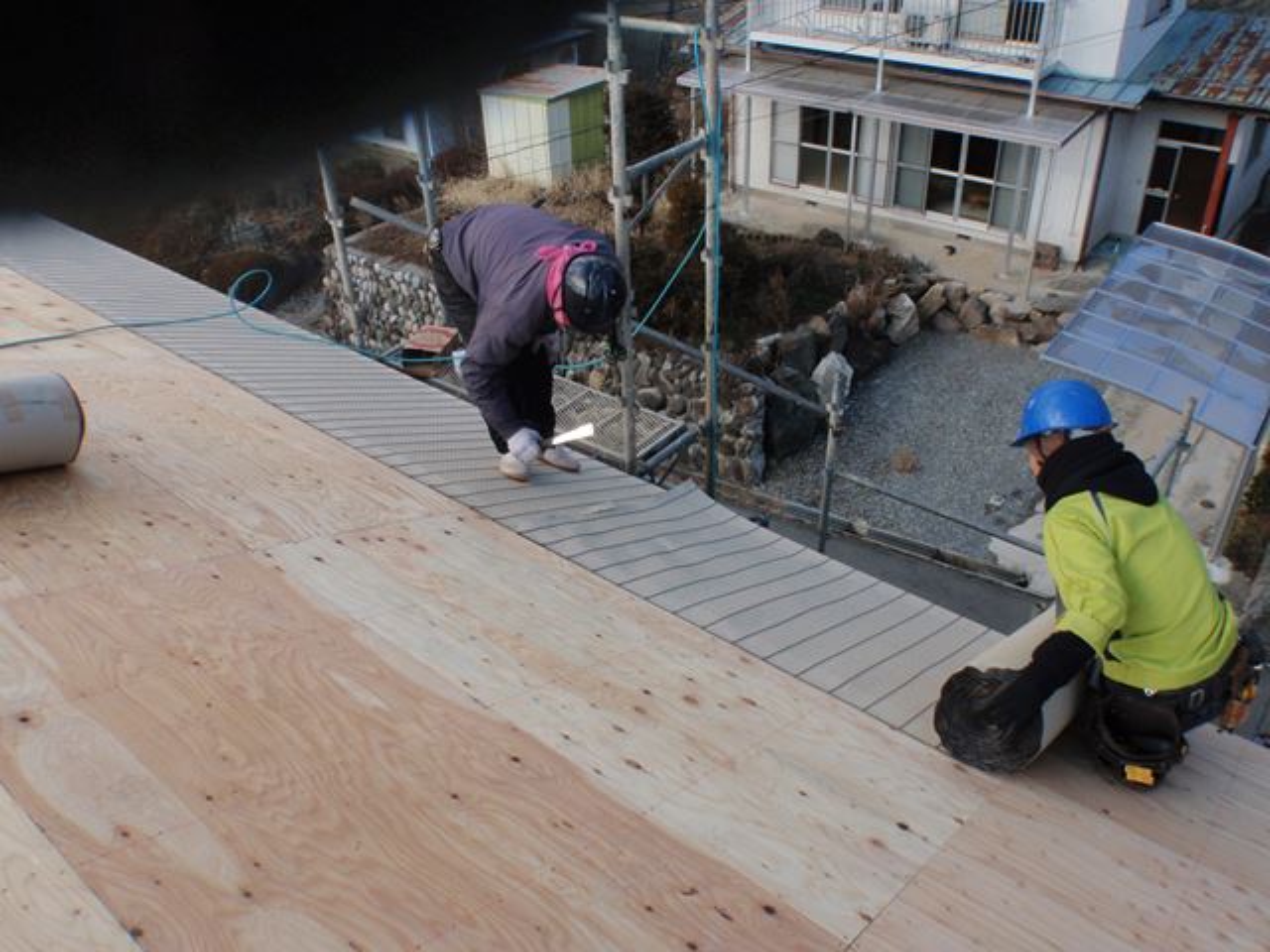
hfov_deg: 63.4
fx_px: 1027
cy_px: 476
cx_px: 635
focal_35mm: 28
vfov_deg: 49.7
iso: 64
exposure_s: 1/125
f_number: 5
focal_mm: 5
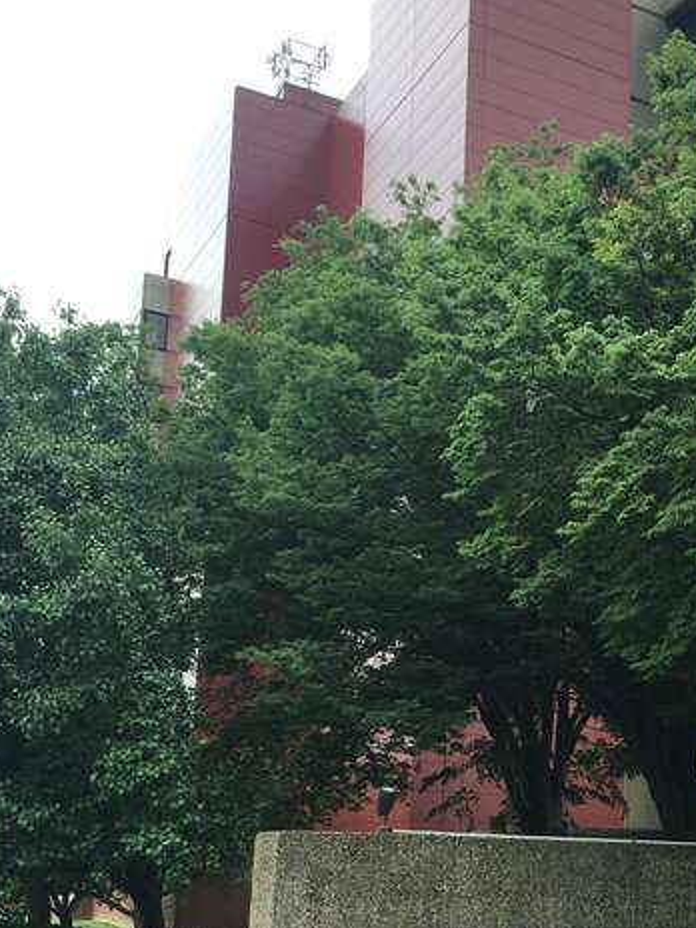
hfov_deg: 28.3
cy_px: 622
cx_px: 584
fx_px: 1340
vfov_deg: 37.8
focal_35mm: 50
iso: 25
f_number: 2.2
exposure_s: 1/437
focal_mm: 4.15
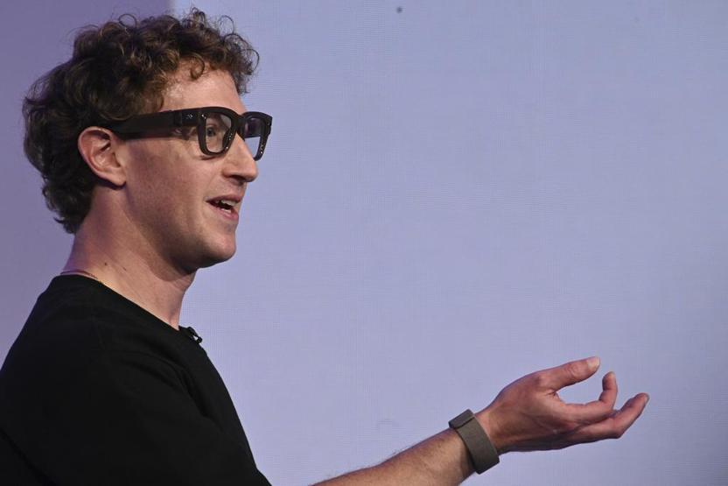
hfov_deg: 2.6
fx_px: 16180
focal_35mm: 800
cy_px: 243
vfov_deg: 1.7
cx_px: 364
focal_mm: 800
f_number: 8
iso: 3200
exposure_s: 1/125
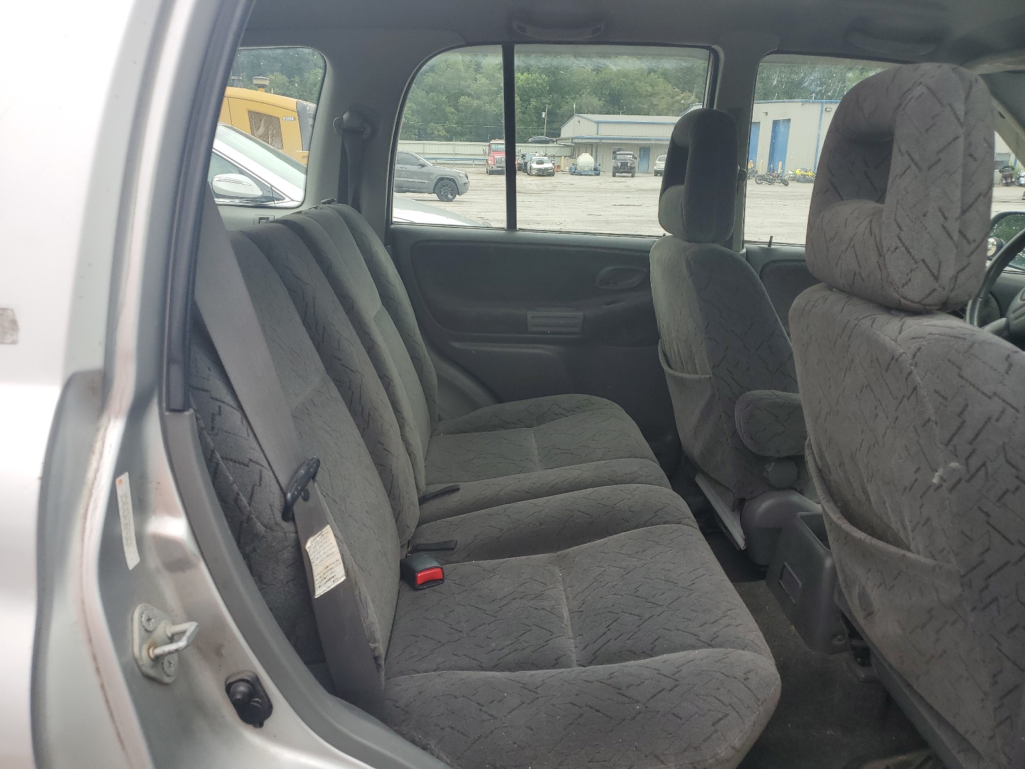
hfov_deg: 67.3
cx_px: 512
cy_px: 384
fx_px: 770
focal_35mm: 26
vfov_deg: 53.1
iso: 50
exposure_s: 1/476
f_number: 1.5
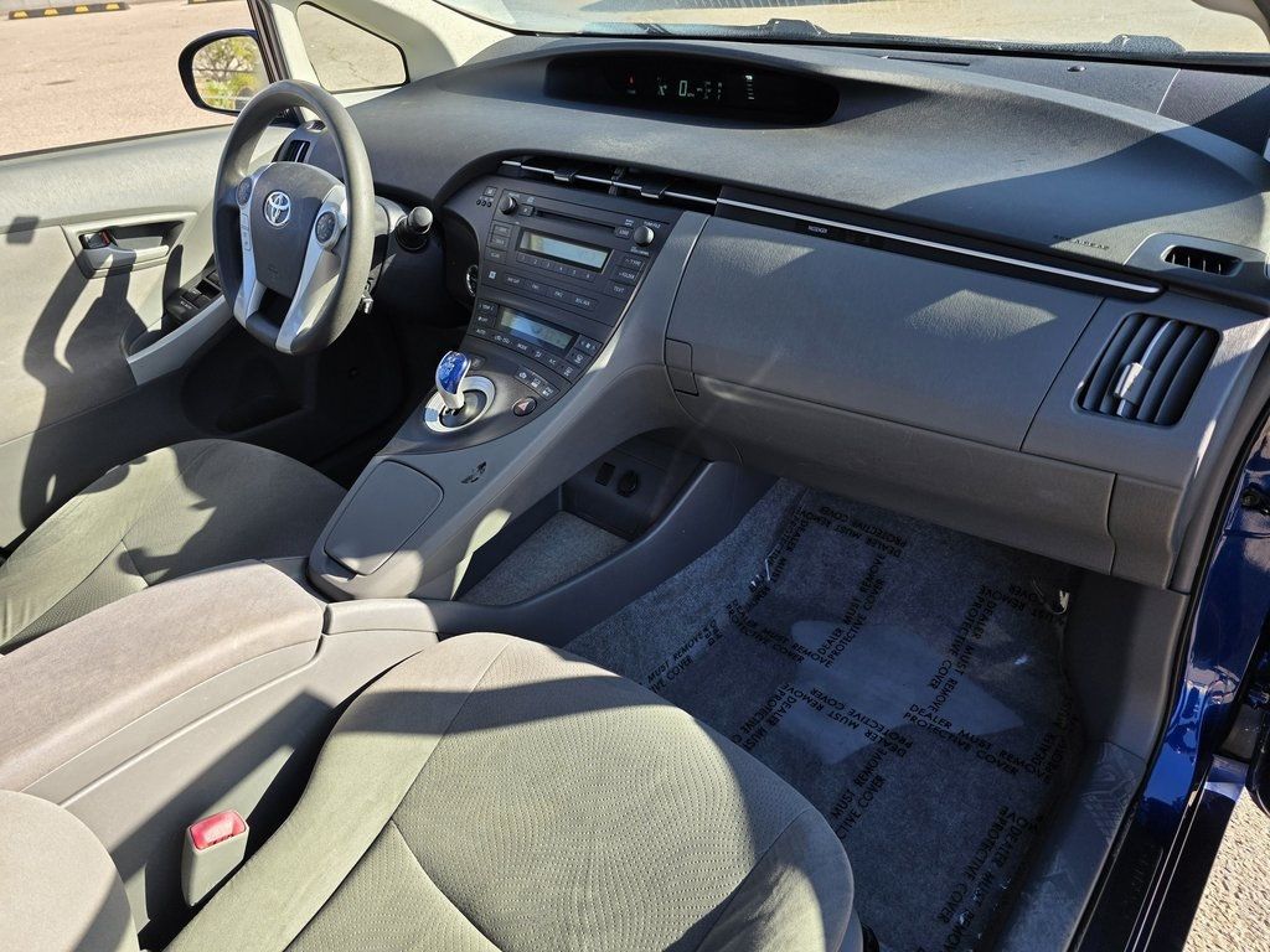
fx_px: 844
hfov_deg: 73.9
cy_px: 476
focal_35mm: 23
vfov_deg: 58.9
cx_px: 635
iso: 40
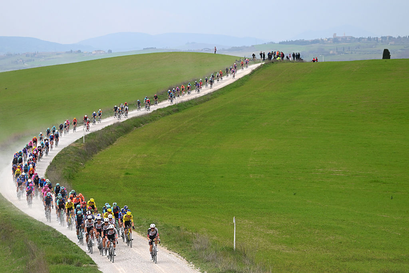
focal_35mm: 156
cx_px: 204
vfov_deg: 8.8
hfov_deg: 13.2
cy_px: 136
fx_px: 1772
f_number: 3.2
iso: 320
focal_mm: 104
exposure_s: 1/2000
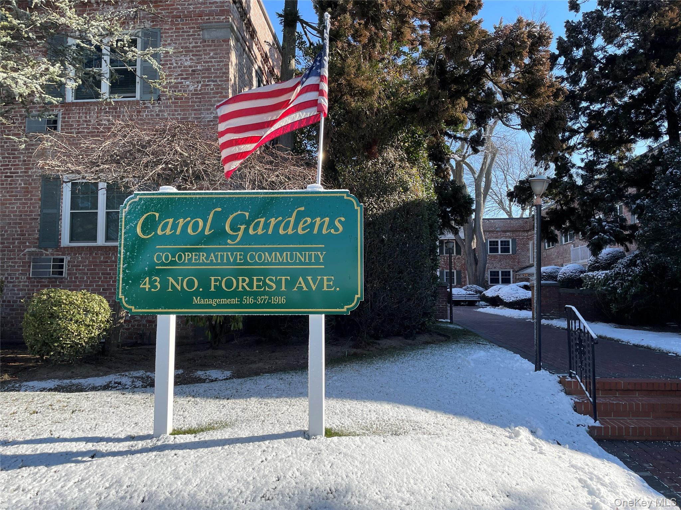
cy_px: 255
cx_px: 340
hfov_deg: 67.3
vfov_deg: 53.1
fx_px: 511
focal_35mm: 26
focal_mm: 4.2
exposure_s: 1/1618
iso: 32
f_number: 1.6
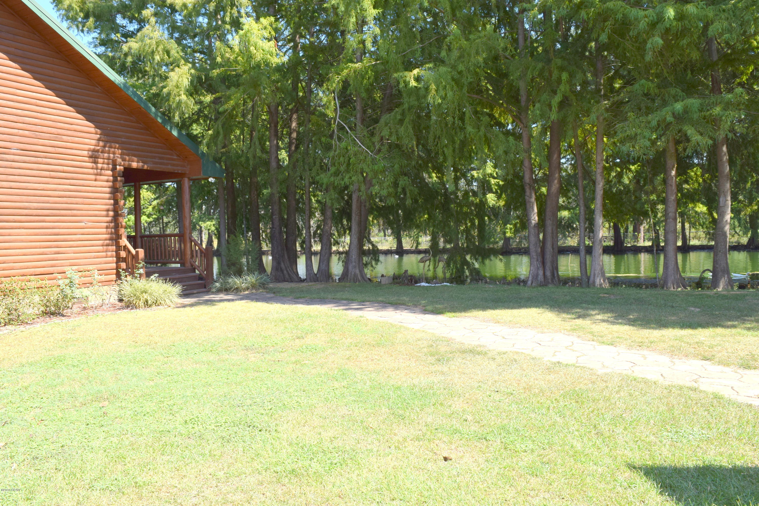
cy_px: 253
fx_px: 569
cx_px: 380
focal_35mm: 27
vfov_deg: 47.9
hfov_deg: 67.4
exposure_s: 1/200
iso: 100
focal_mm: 18
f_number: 10
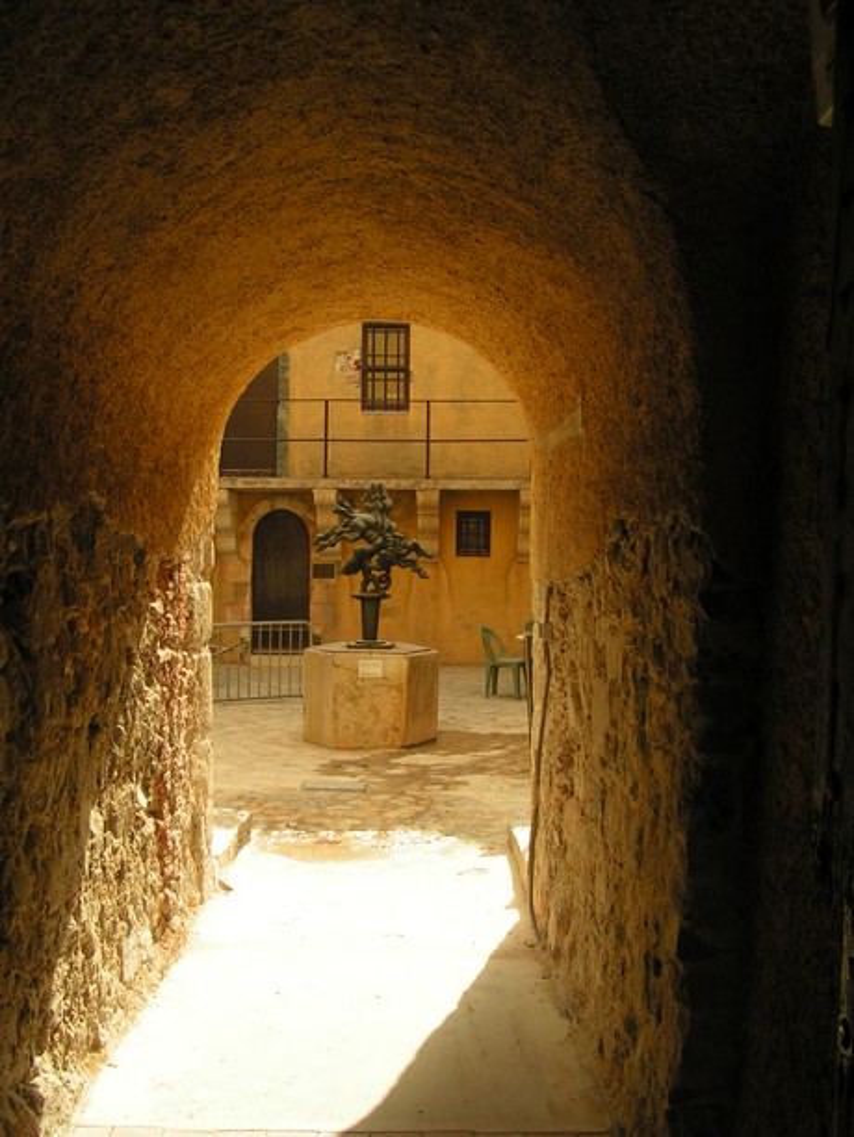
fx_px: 1250
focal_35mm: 38
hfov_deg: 37.7
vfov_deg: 49.0
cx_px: 427
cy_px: 568
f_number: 5
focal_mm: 5.8
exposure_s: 1/160
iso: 50
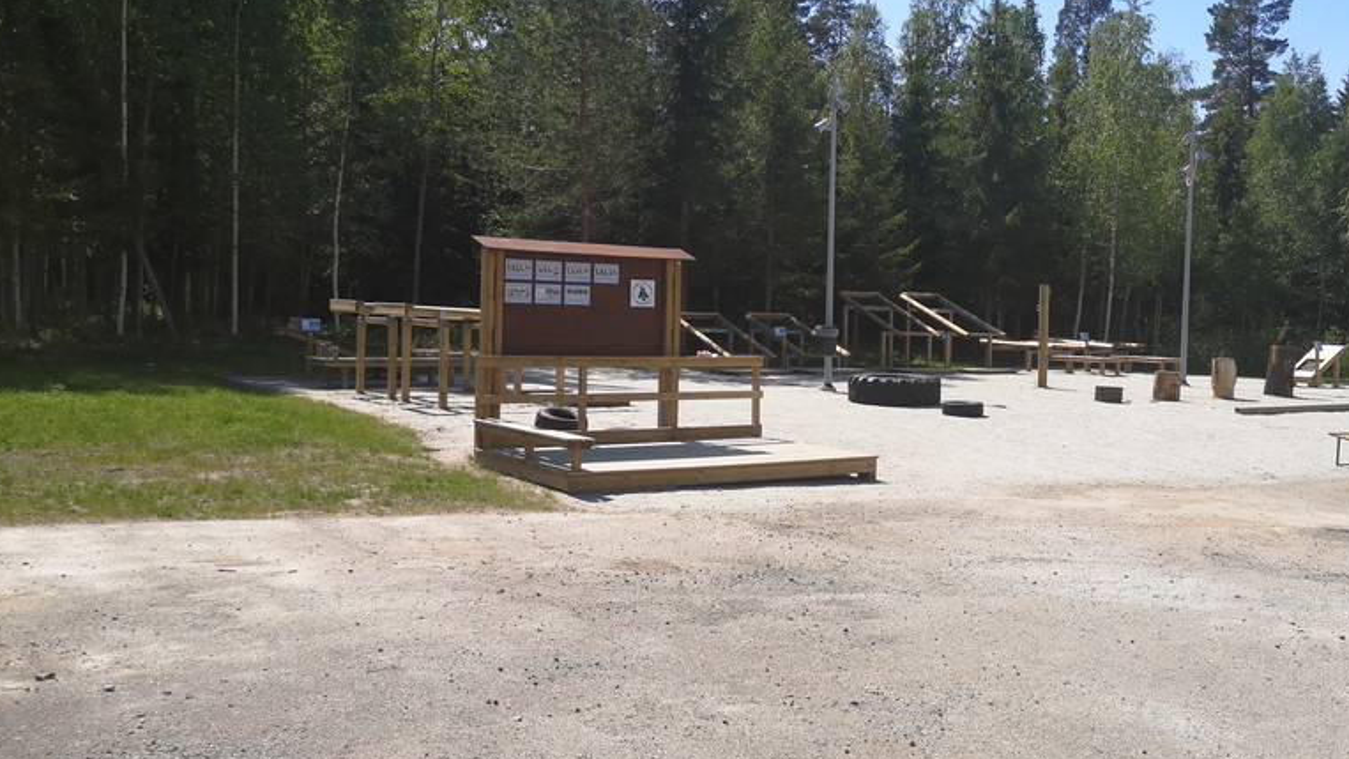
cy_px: 343
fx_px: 1323
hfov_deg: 53.5
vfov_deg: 32.0
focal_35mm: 37
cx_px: 836
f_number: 1.8
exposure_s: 1/2481
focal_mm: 3.95
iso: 50
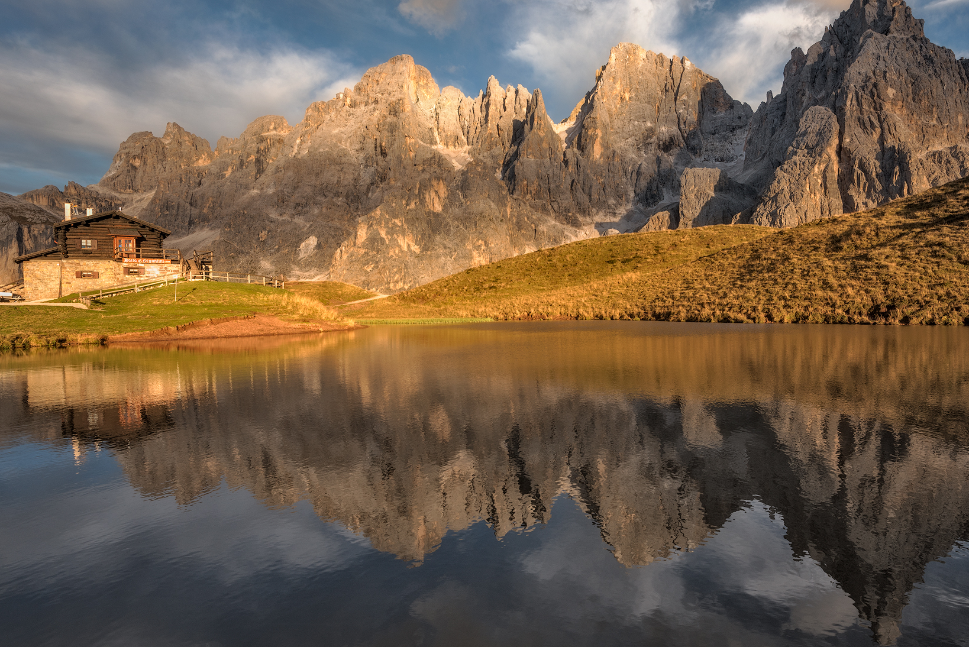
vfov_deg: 62.0
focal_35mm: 20
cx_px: 543
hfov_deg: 83.6
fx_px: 539
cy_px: 317
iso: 100
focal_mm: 16
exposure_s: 1/100
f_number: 9
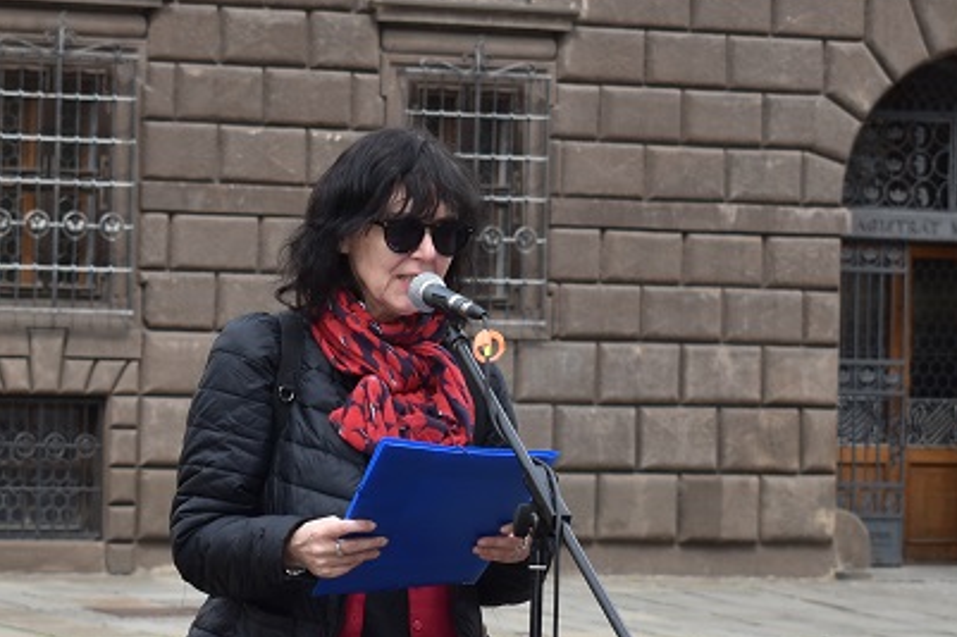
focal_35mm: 176
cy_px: 243
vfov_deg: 7.8
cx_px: 418
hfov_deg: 11.7
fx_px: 4677
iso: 100
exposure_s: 1/200
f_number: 7.1
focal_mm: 46
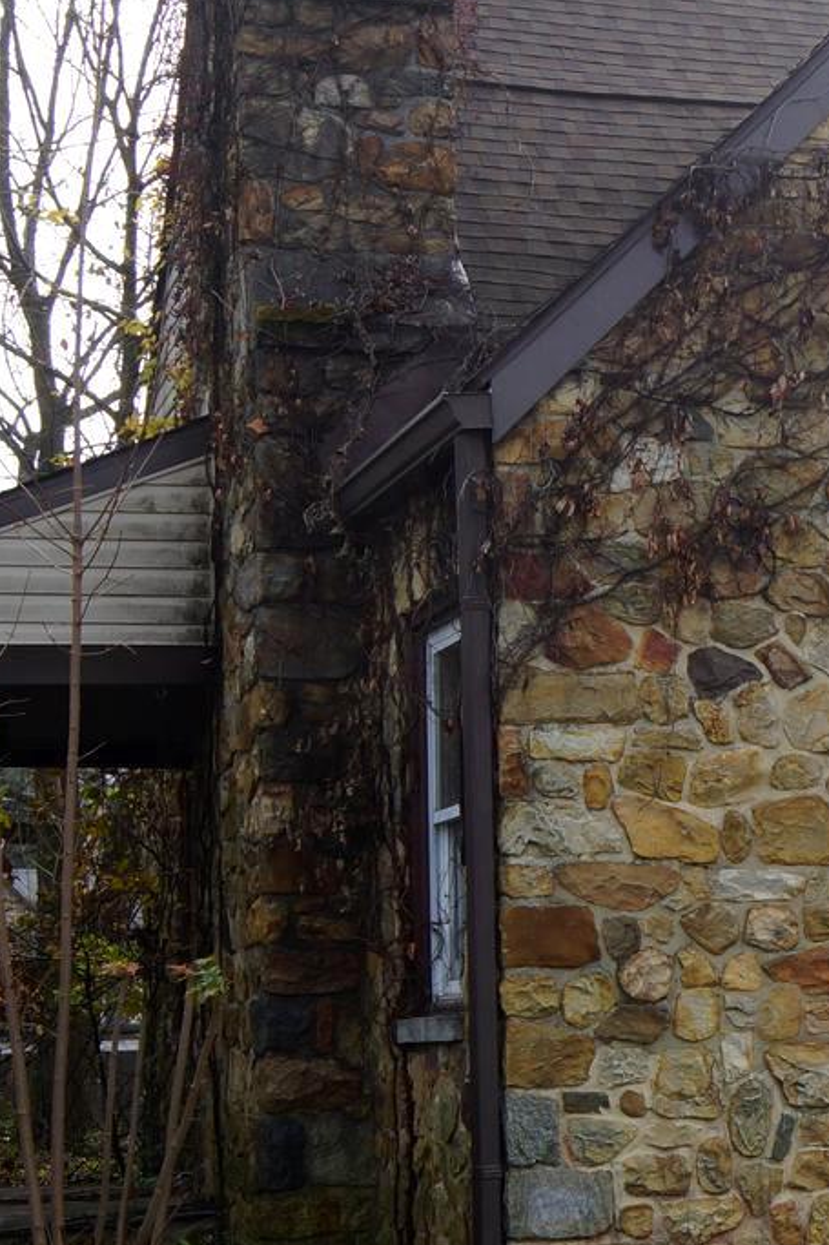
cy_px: 681
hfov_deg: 14.3
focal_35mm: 90
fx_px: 3110
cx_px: 1177
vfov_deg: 22.6
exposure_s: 1/100
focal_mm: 20
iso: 100
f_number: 9
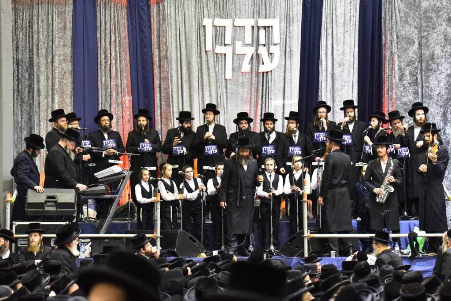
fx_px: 1880
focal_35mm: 150
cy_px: 150
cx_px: 226
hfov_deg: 13.7
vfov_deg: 9.2
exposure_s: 1/80
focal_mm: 150
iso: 2500
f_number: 5.6
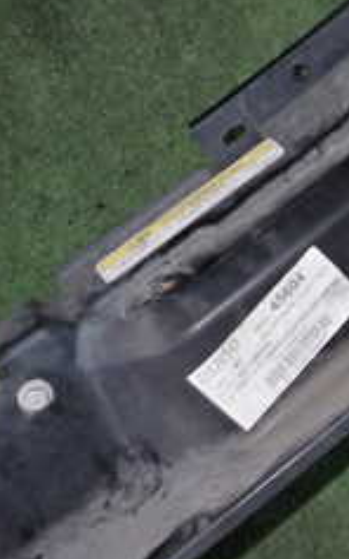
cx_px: 531
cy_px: 134
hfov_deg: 14.2
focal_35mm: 86
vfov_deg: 23.8
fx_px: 1310
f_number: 7.1
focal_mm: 5.79
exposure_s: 1/30
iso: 400
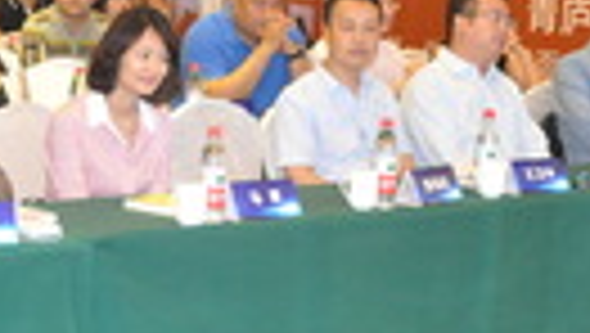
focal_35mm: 105
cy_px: 34
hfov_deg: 19.7
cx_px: -9
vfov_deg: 11.5
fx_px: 1644
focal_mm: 22
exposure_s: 1/60
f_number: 5
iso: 2000
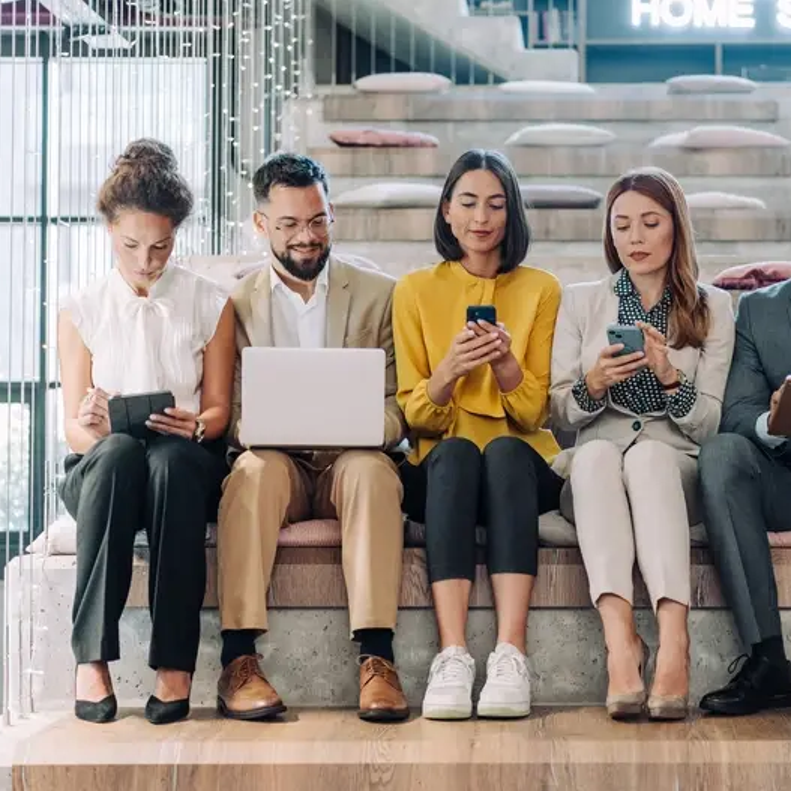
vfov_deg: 24.3
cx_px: 588
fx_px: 1836
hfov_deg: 24.1
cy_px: 399
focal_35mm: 71
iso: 3200
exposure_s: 1/400
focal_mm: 55
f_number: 2.2
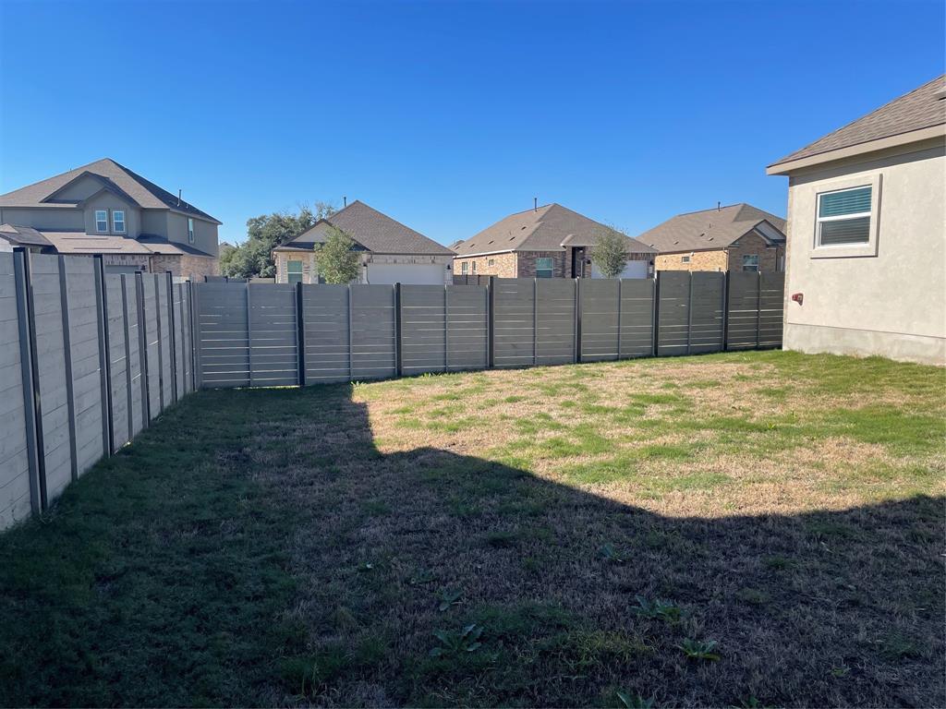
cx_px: 473
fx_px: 711
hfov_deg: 67.3
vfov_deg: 53.1
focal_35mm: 26
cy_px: 354
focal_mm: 4.2
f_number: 1.6
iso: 32
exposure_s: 1/2212
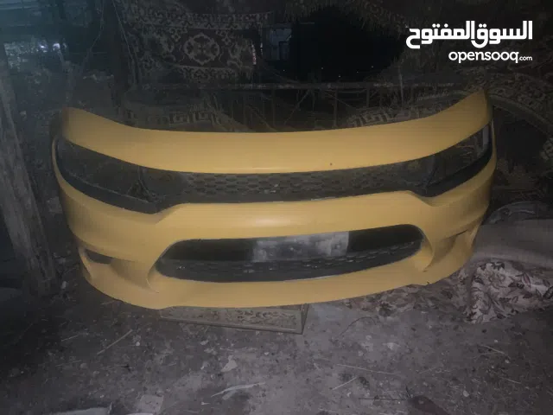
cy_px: 208
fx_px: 415
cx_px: 276
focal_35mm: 26
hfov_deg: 67.3
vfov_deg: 53.1
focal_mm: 4.25
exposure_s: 1/4
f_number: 1.8
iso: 400
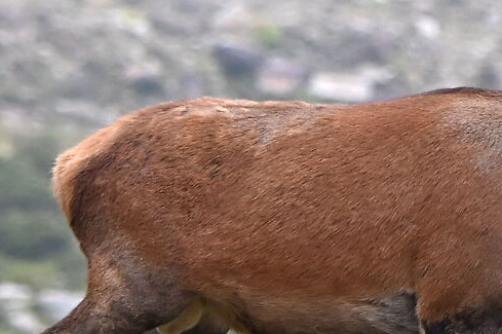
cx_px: 769
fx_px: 18471
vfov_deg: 1.0
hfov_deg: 1.6
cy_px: 136
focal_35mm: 1326
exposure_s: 1/320
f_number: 7.6
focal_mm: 270
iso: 1400
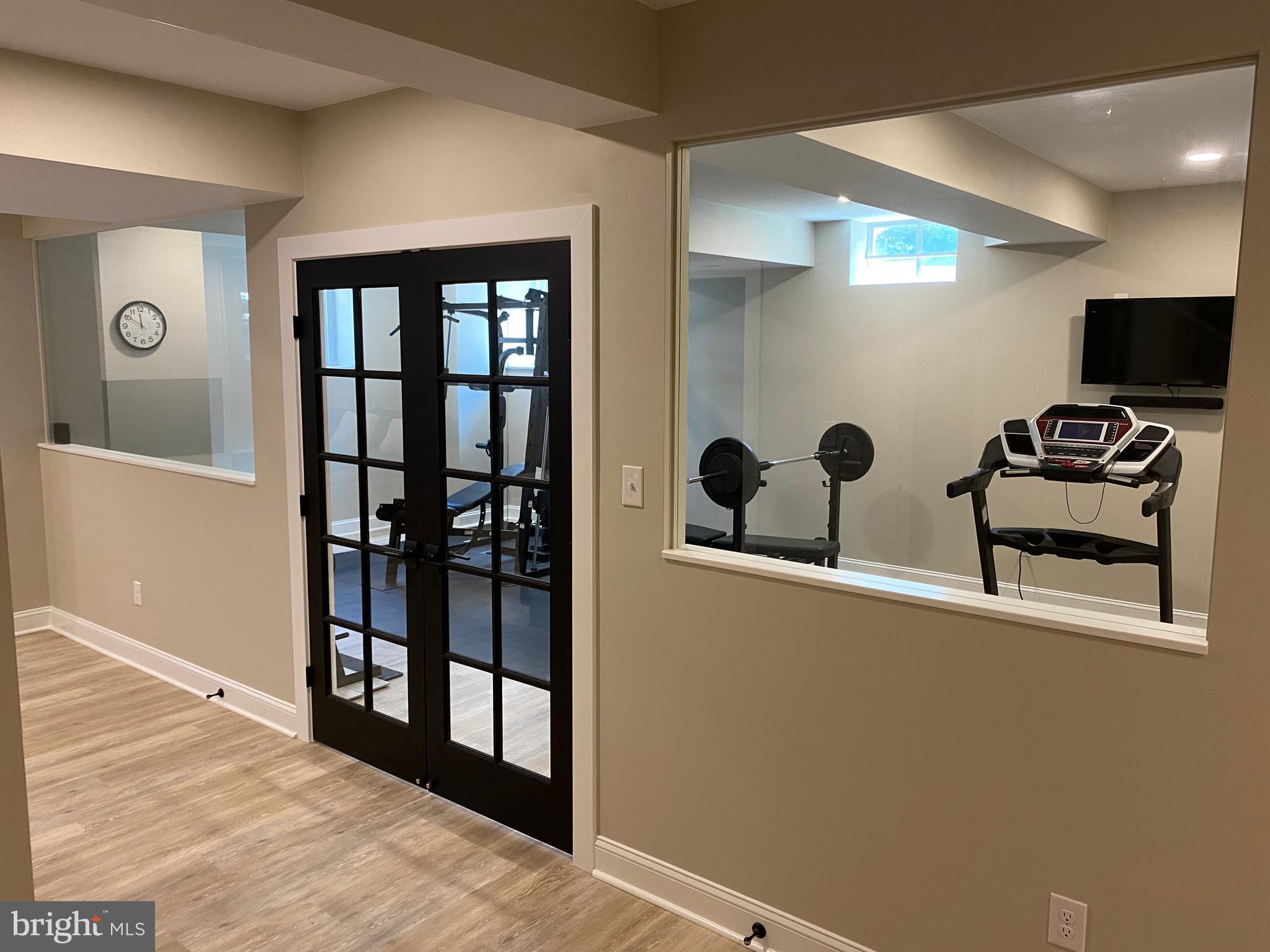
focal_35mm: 26
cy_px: 476
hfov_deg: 67.3
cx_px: 635
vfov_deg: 53.1
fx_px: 954
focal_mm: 4.25
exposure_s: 1/60
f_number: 1.8
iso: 160
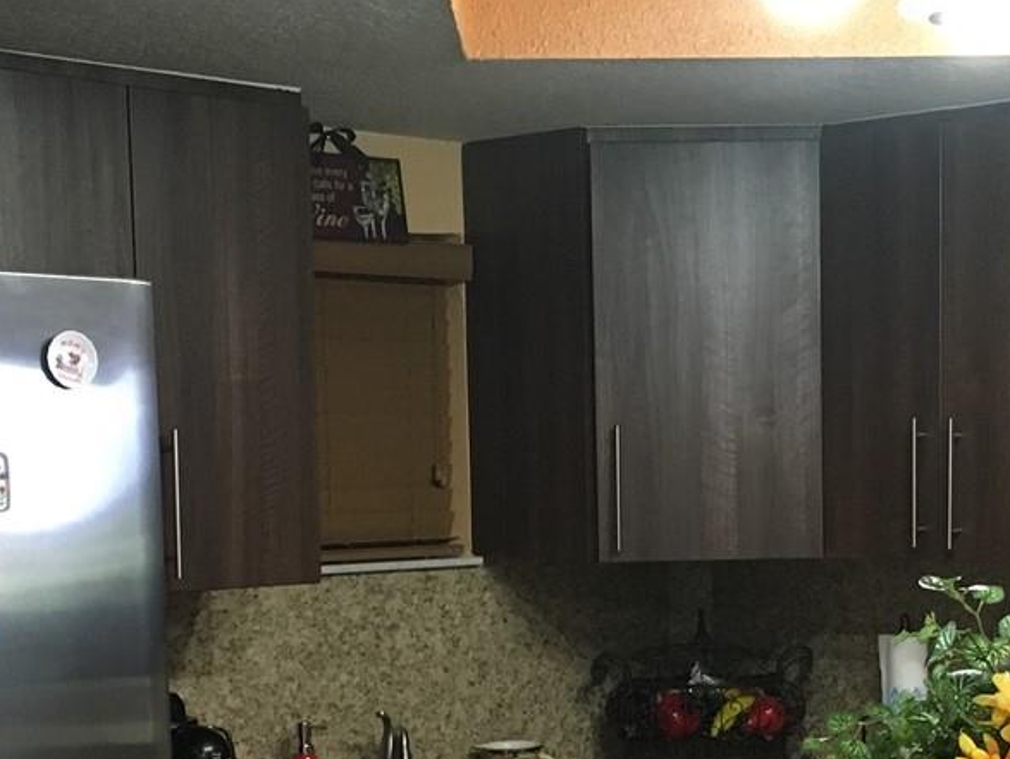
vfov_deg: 18.3
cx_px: 673
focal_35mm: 79
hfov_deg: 24.6
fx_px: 2306
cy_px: 728
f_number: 2.2
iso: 200
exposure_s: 1/24
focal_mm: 4.15
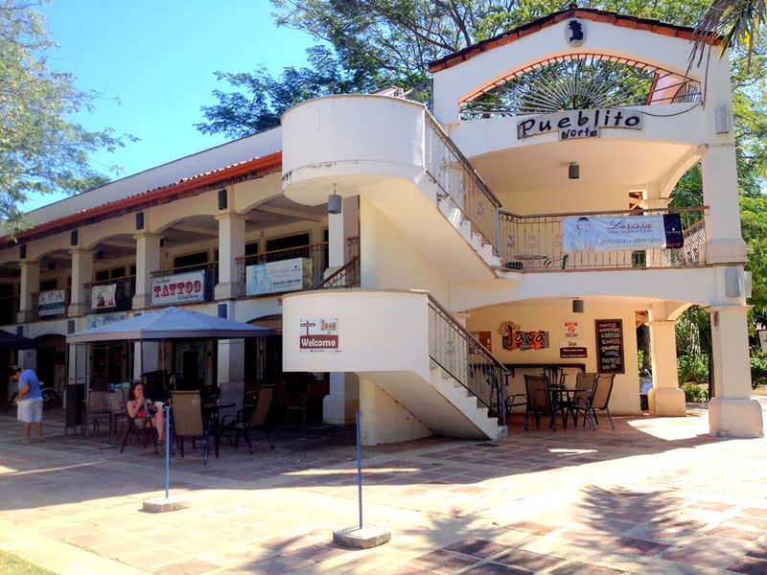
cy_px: 288
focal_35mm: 35
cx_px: 384
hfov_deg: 52.6
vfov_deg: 40.7
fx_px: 776
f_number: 2.4
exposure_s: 1/920
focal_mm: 4.28
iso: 50
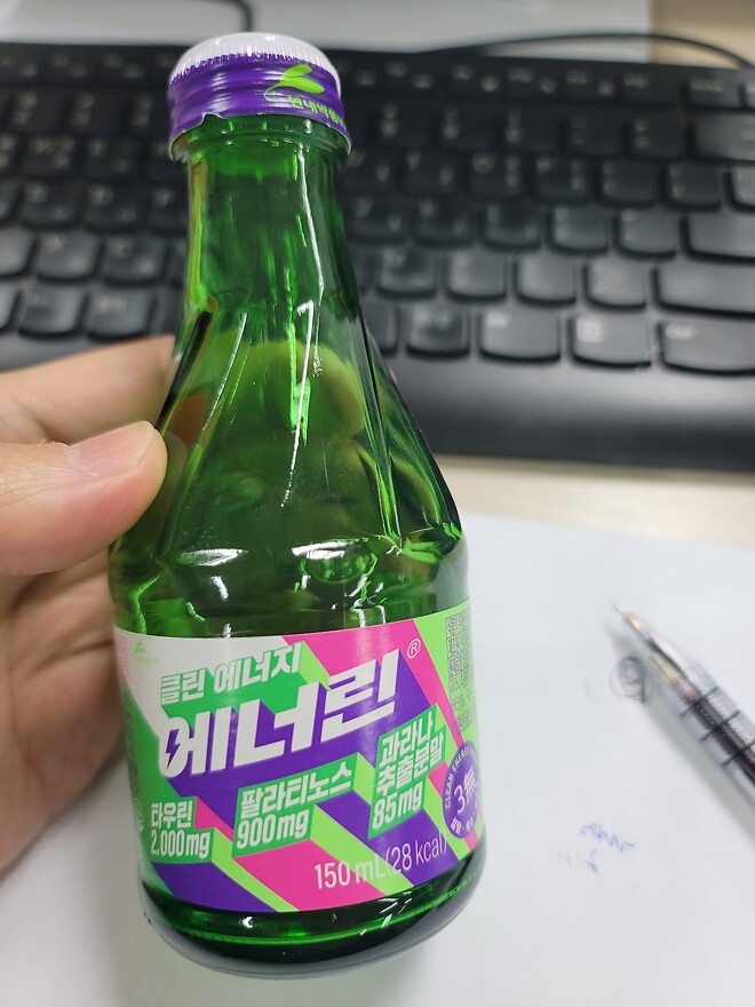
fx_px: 727
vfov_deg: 69.4
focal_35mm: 25
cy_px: 504
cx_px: 378
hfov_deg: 54.9
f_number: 1.8
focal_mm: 7
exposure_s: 1/120
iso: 320
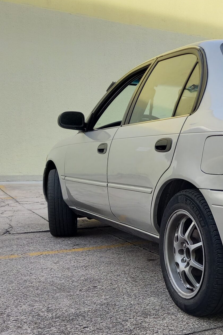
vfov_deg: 37.3
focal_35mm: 53
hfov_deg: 23.1
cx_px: 277
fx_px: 493
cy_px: 210
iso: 25
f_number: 2
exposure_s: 1/123
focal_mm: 4.6
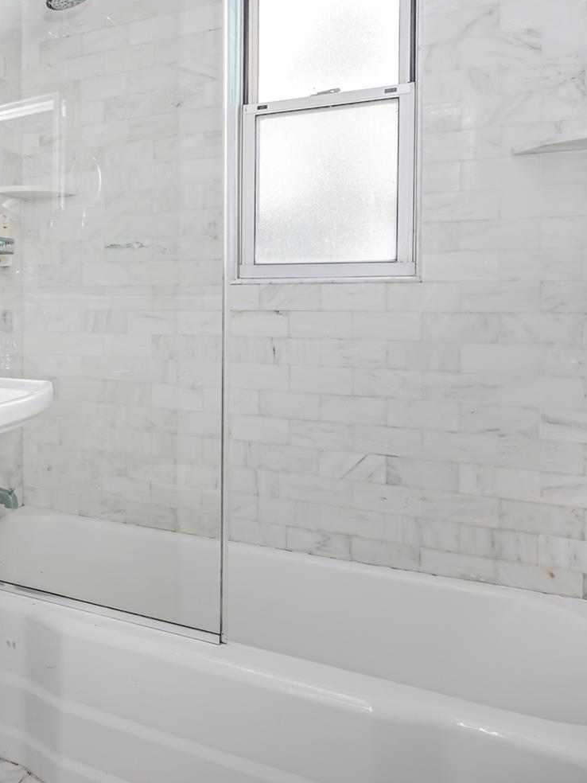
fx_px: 724
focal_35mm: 32
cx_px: -109
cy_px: 308
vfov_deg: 56.3
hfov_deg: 35.3
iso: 100
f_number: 4
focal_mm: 16
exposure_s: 1/30
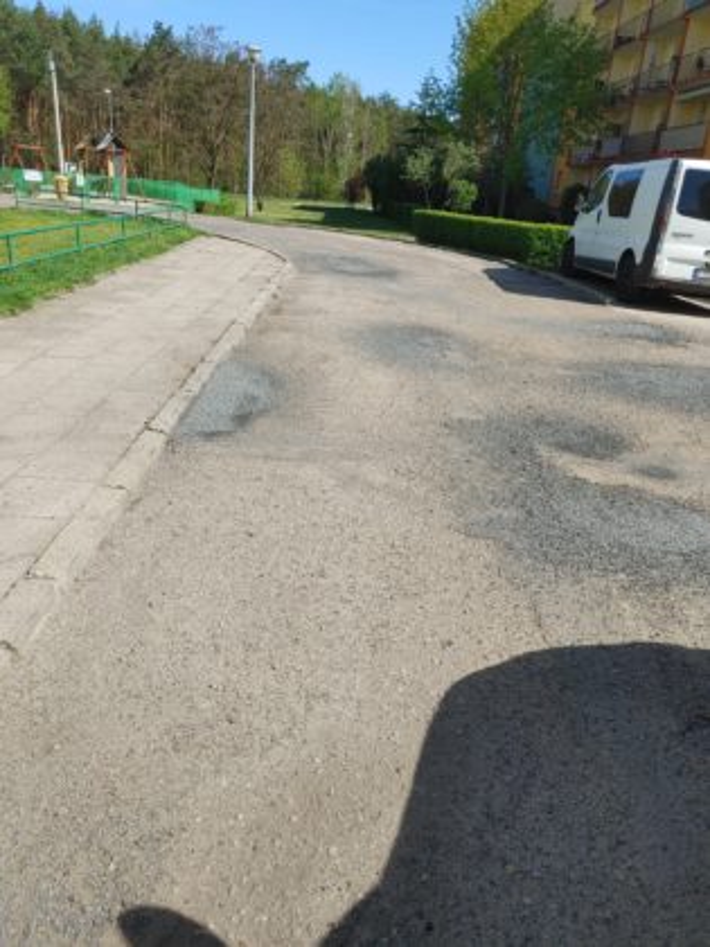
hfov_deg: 53.1
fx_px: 711
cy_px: 474
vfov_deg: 67.3
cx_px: 355
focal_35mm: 26
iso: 50
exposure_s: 1/1266
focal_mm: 4.81
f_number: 1.8
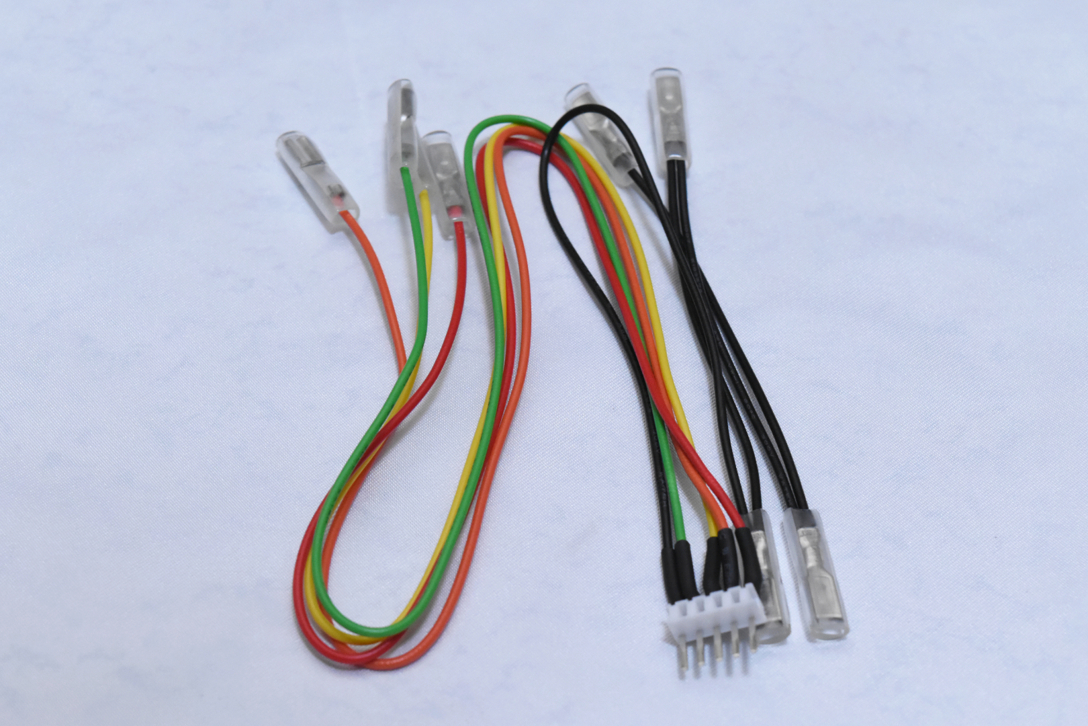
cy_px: 363
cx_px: 544
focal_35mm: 82
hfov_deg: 24.6
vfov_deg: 16.6
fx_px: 2493
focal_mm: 55
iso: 2800
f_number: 11
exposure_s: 1/60
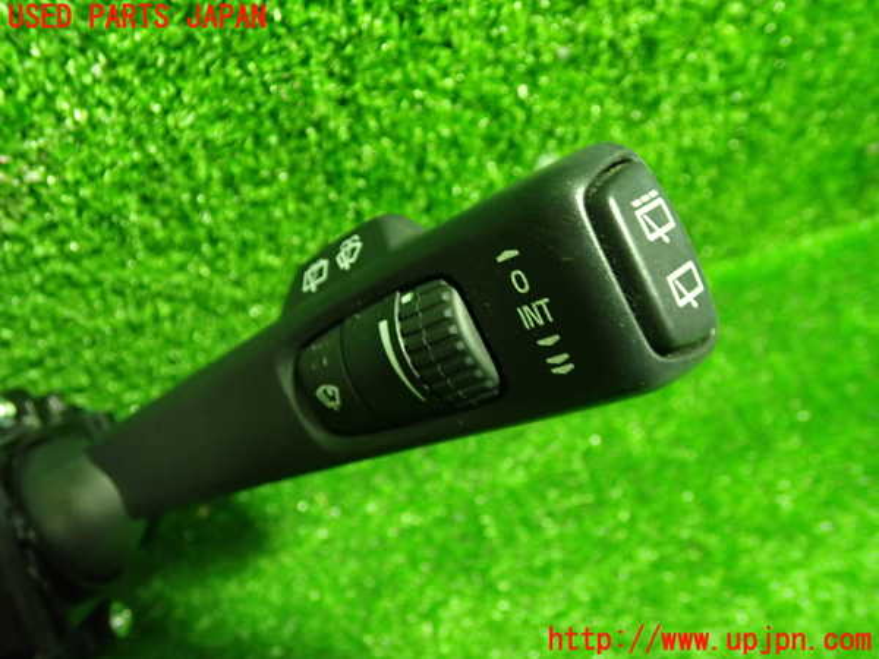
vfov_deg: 46.8
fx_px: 762
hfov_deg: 60.0
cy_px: 330
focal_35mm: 30
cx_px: 440
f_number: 2.3
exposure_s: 1/30
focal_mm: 5.4
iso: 640
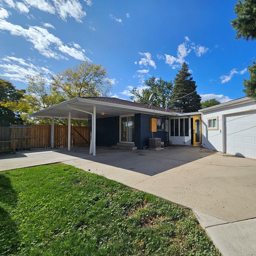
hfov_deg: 84.7
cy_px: 130
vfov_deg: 87.4
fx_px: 134
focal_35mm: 16
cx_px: 168
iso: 50
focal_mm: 2.2
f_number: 2.2
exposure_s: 1/3502
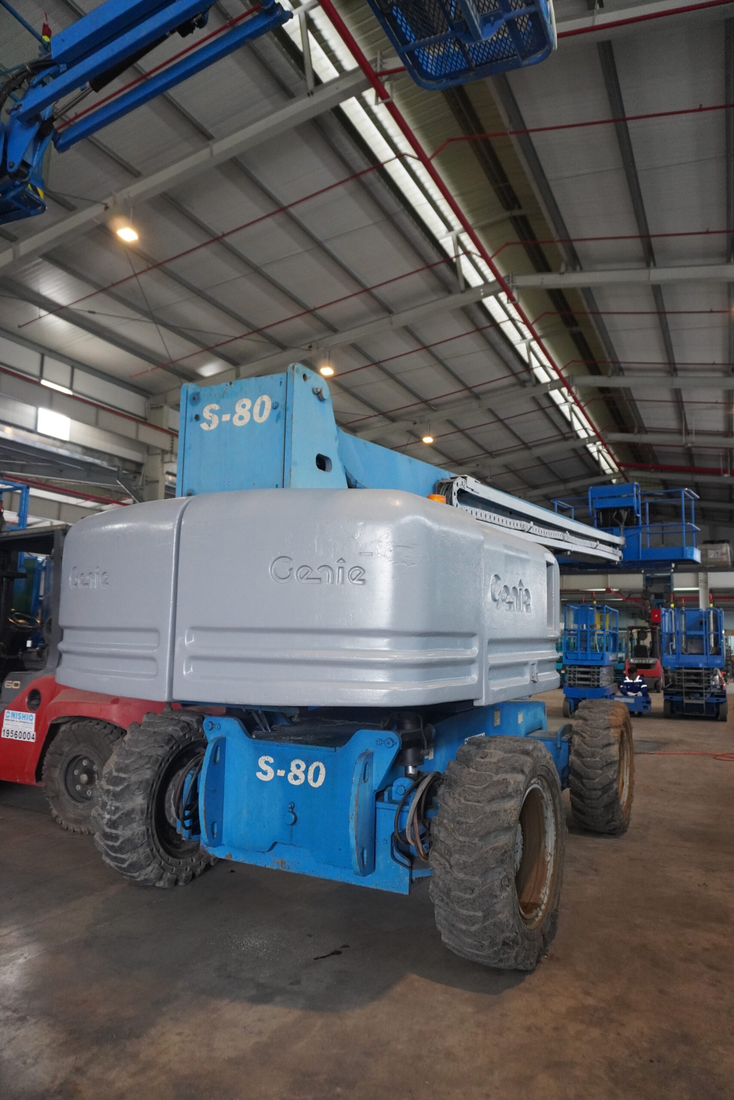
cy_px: 550
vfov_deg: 73.7
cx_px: 367
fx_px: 734
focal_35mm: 24
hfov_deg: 53.1
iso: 1600
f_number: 4
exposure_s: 1/160
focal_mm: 16
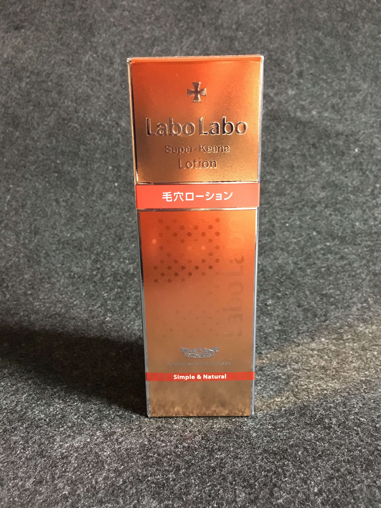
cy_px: 254
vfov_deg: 61.7
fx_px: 426
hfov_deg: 48.2
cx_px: 190
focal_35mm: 29
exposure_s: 1/17
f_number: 2.2
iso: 320
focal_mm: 4.15
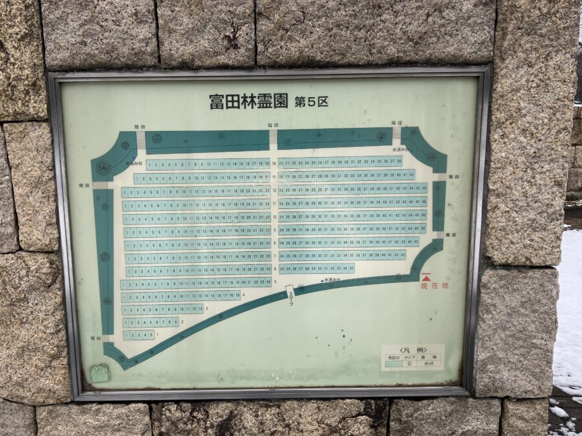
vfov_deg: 44.2
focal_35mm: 32
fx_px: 538
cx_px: 264
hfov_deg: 56.7
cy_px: 211
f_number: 1.8
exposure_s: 1/1104
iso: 32
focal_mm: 3.99
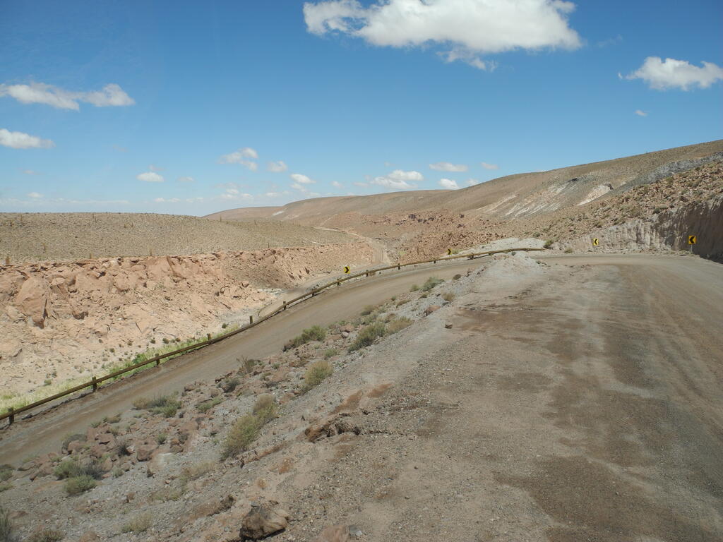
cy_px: 271
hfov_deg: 63.4
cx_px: 362
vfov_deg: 49.7
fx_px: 585
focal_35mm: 28
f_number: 4.5
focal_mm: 6
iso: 100
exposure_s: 1/800
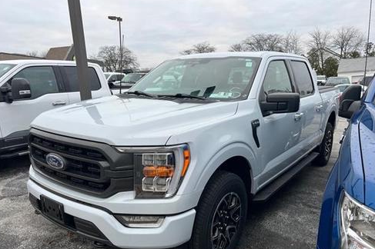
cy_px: 140
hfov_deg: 65.5
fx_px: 291
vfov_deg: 46.2
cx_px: 187
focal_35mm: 28
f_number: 1.5
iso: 50
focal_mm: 5.7
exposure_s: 1/121
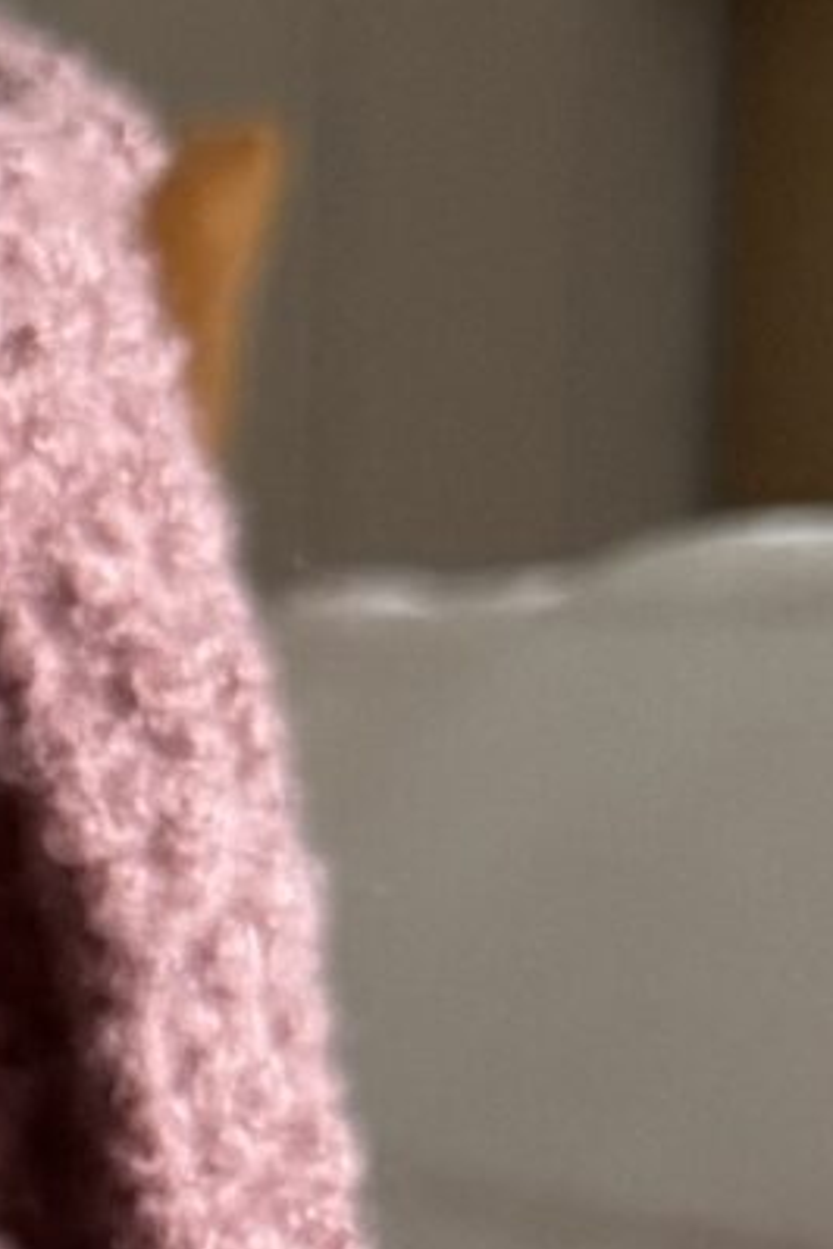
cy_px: 1725
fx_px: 5553
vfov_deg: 12.4
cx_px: -1895
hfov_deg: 7.3
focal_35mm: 160
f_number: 1.78
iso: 640
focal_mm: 6.76
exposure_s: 1/60
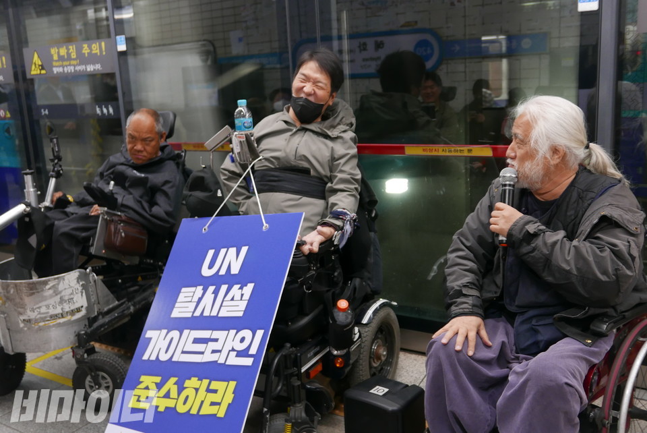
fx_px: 630
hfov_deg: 54.4
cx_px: 324
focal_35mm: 35
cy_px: 216
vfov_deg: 37.9
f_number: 2.3
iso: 640
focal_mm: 15.9
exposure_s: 1/80
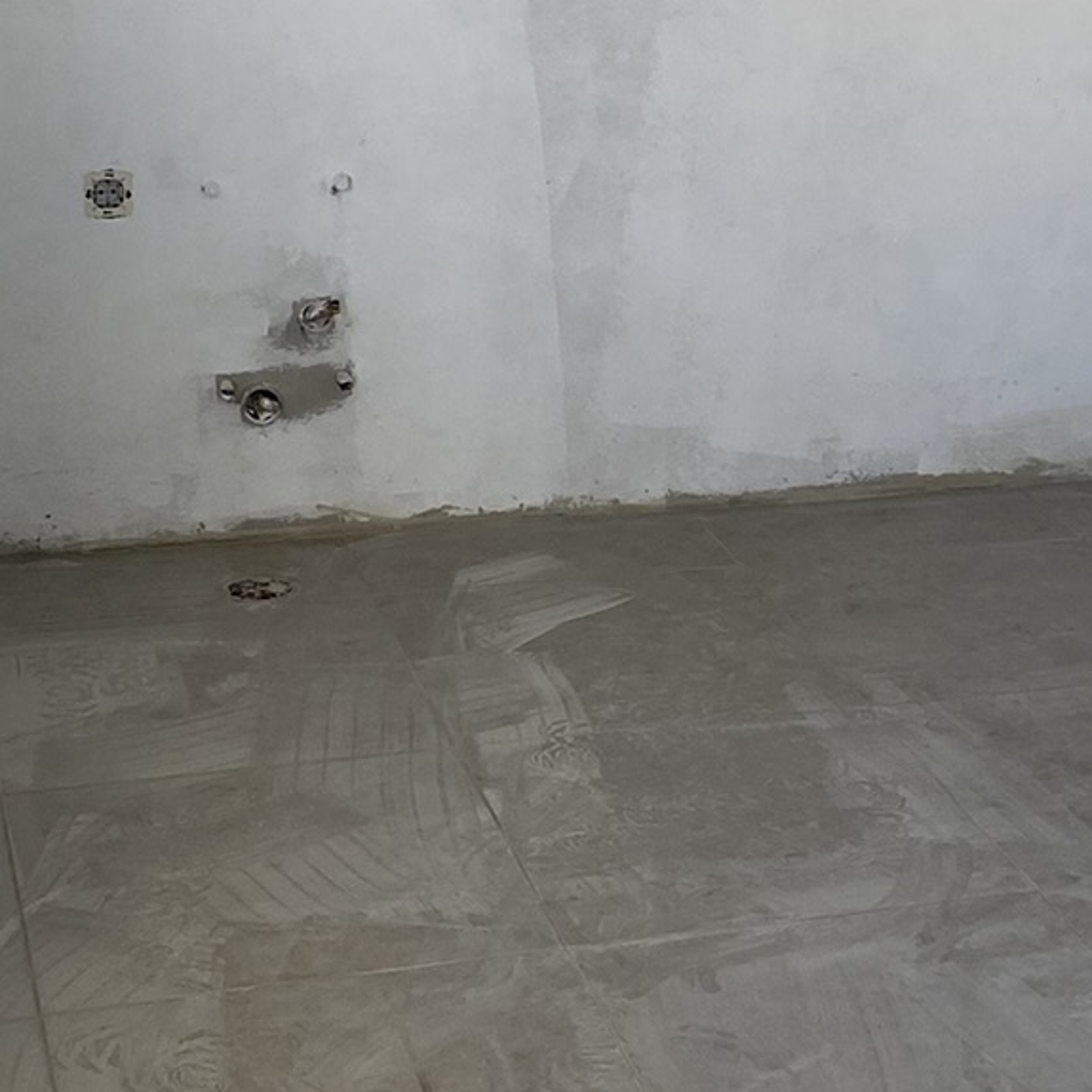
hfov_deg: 21.1
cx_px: 668
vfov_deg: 21.0
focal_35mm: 82
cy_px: 337
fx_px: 2927
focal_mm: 4.25
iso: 32
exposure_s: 1/333
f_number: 1.8
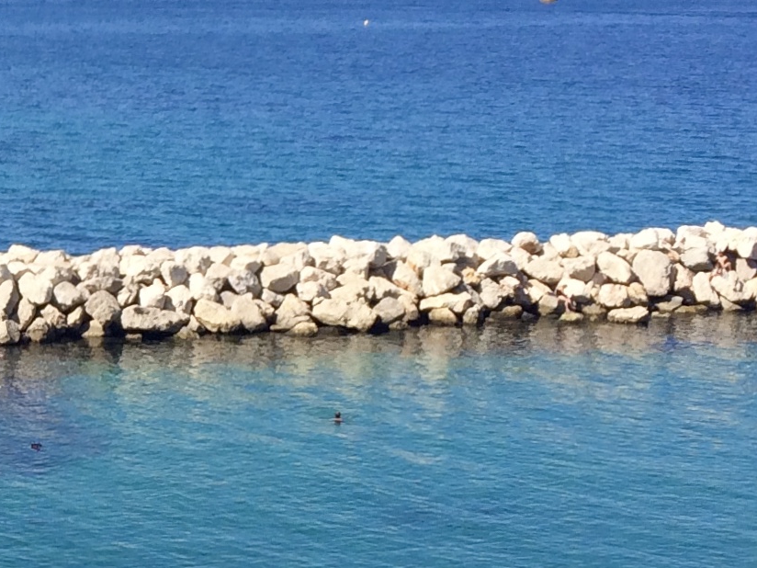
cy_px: 337
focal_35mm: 114
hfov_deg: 16.4
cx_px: -192
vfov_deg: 13.0
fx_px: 2493
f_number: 2.2
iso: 32
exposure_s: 1/1520
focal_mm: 4.15
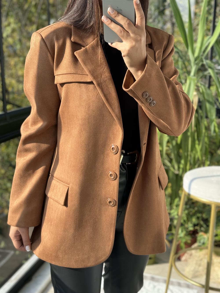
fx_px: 407
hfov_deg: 30.3
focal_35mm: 48
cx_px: 110
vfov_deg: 39.7
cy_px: 146
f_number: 1.78
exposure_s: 1/379
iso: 64
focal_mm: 6.76
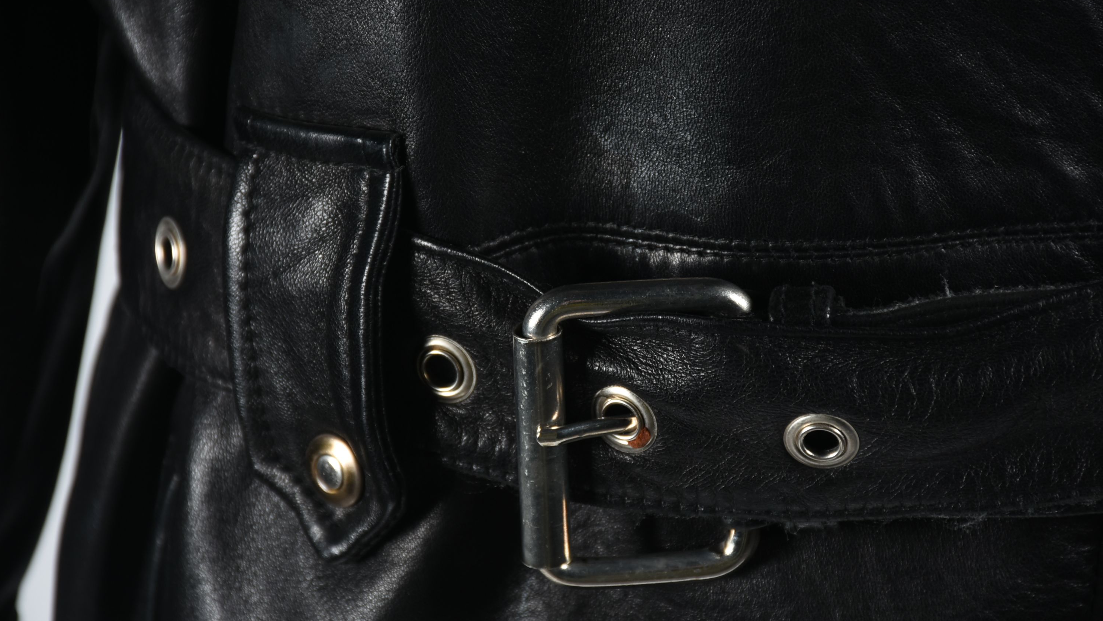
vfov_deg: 5.5
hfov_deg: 9.8
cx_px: 552
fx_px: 6464
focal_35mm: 221
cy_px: 318
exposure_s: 1/125
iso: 200
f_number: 9
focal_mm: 140
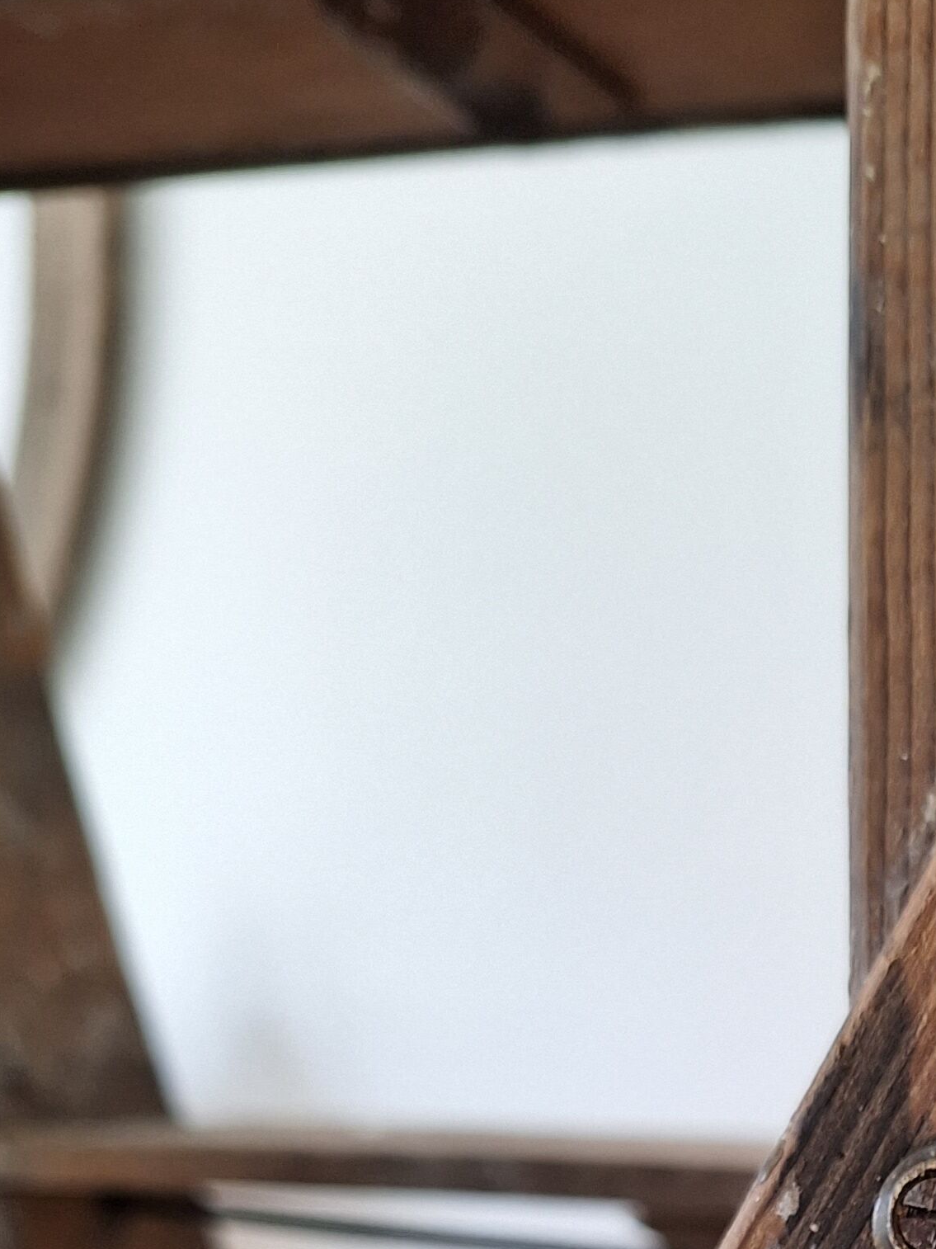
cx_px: 1180
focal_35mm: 62
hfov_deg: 21.6
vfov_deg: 27.1
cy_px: 1541
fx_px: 2236
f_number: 1.8
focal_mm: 5.54
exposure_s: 1/50
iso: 50
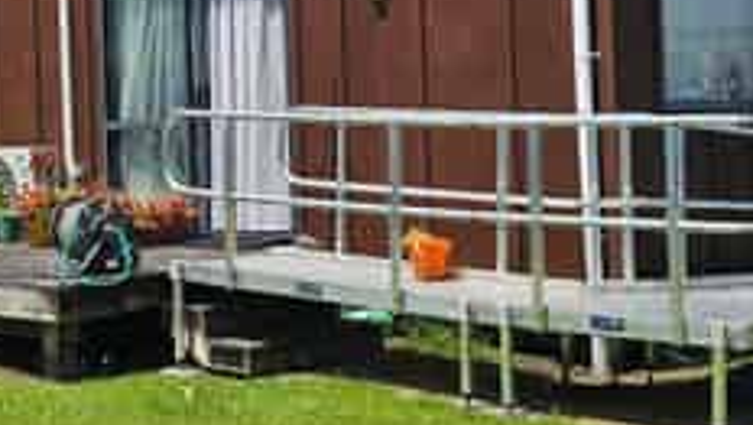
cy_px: 73
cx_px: 162
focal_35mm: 71
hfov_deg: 29.1
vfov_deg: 16.9
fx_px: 1419
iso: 10
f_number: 1.7
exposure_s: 1/1255
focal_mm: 6.3
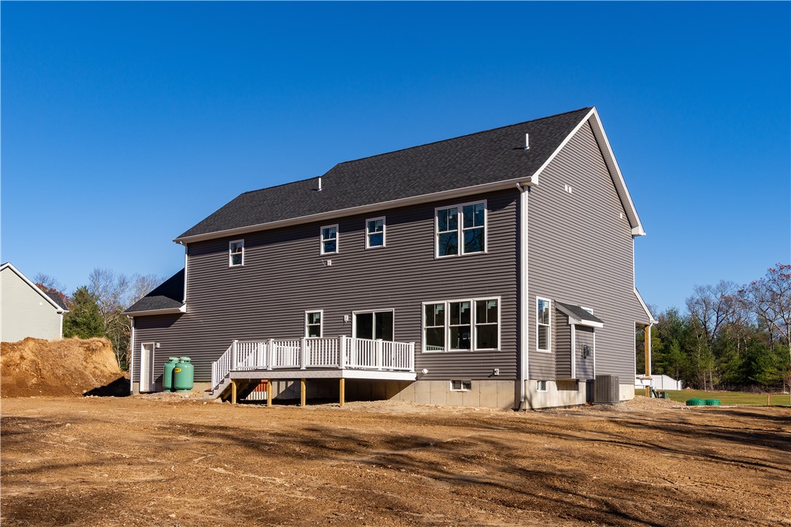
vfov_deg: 37.9
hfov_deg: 54.4
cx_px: 396
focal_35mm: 35
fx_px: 769
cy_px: 264
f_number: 9
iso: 100
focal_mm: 35
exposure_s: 1/250
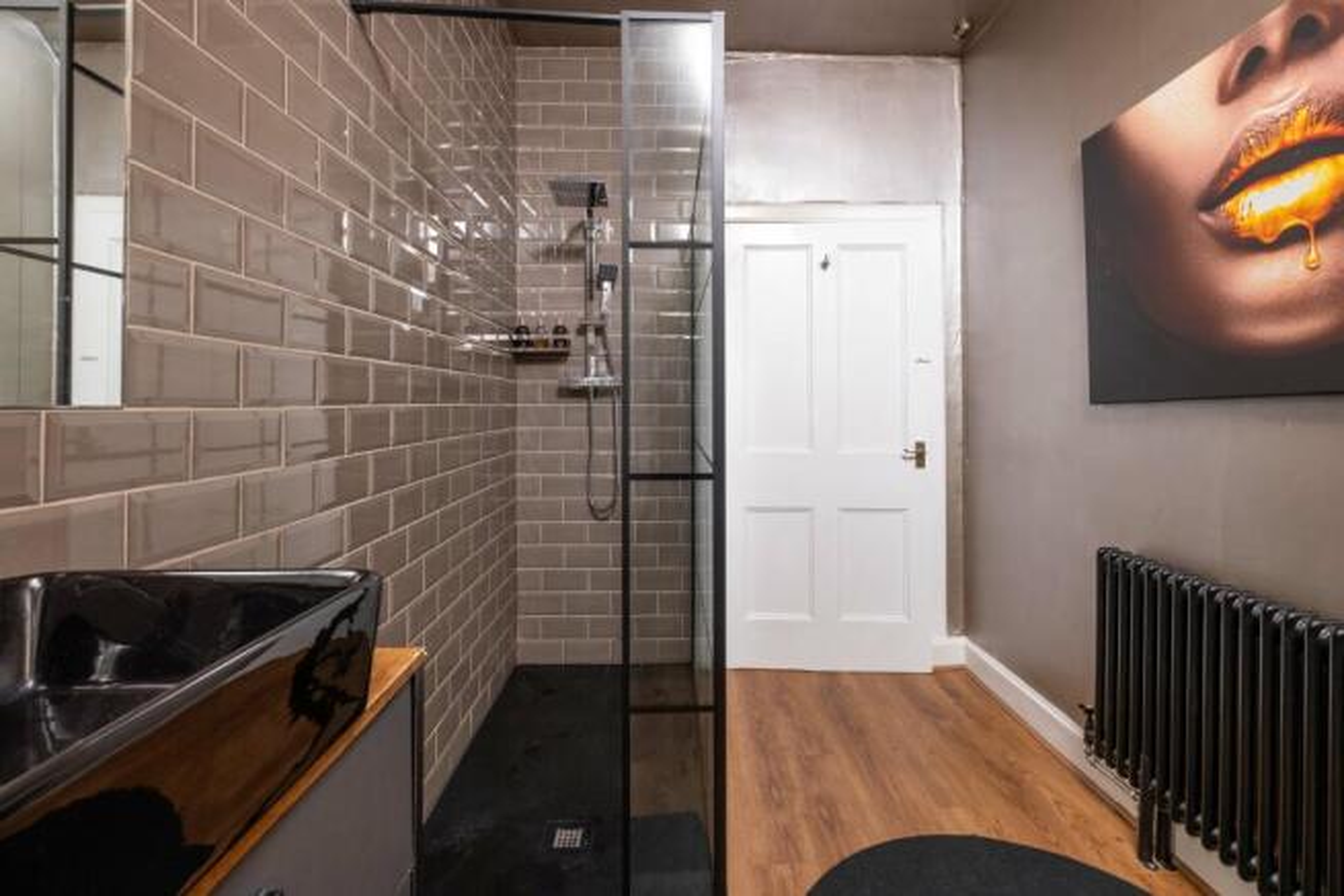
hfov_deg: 100.4
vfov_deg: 77.4
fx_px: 560
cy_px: 448
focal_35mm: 15
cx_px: 672
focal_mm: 10
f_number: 6.4
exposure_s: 1/60
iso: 200
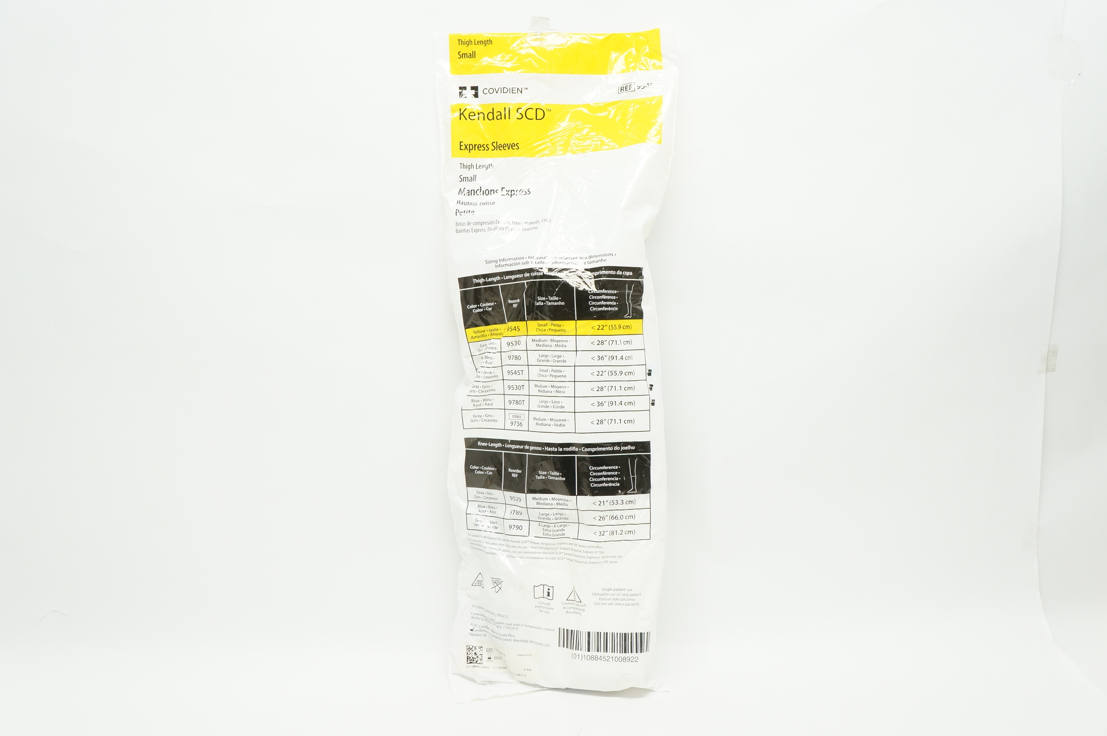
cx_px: 554
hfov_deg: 57.3
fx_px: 1014
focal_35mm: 33
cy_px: 368
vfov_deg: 39.9
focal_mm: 22
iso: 400
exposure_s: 1/40
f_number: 6.3
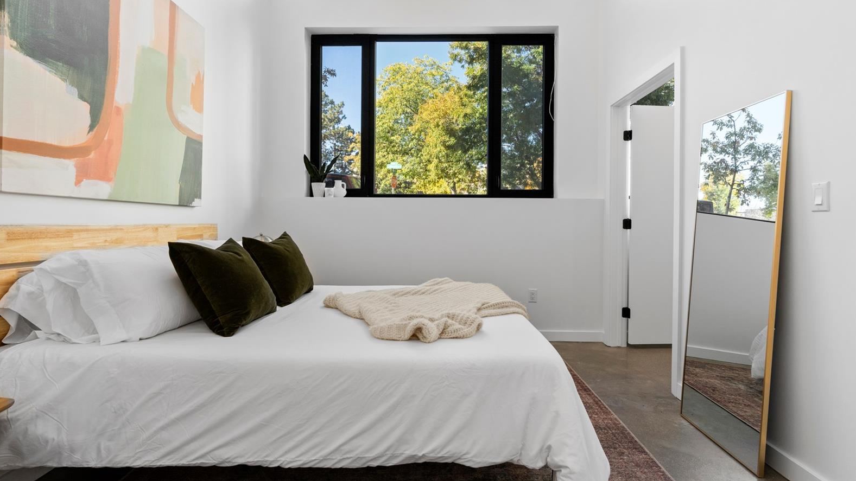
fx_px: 386
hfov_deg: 95.9
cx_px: 429
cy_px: 226
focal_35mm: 17
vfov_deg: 63.9
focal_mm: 16
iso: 500
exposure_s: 1/20
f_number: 10
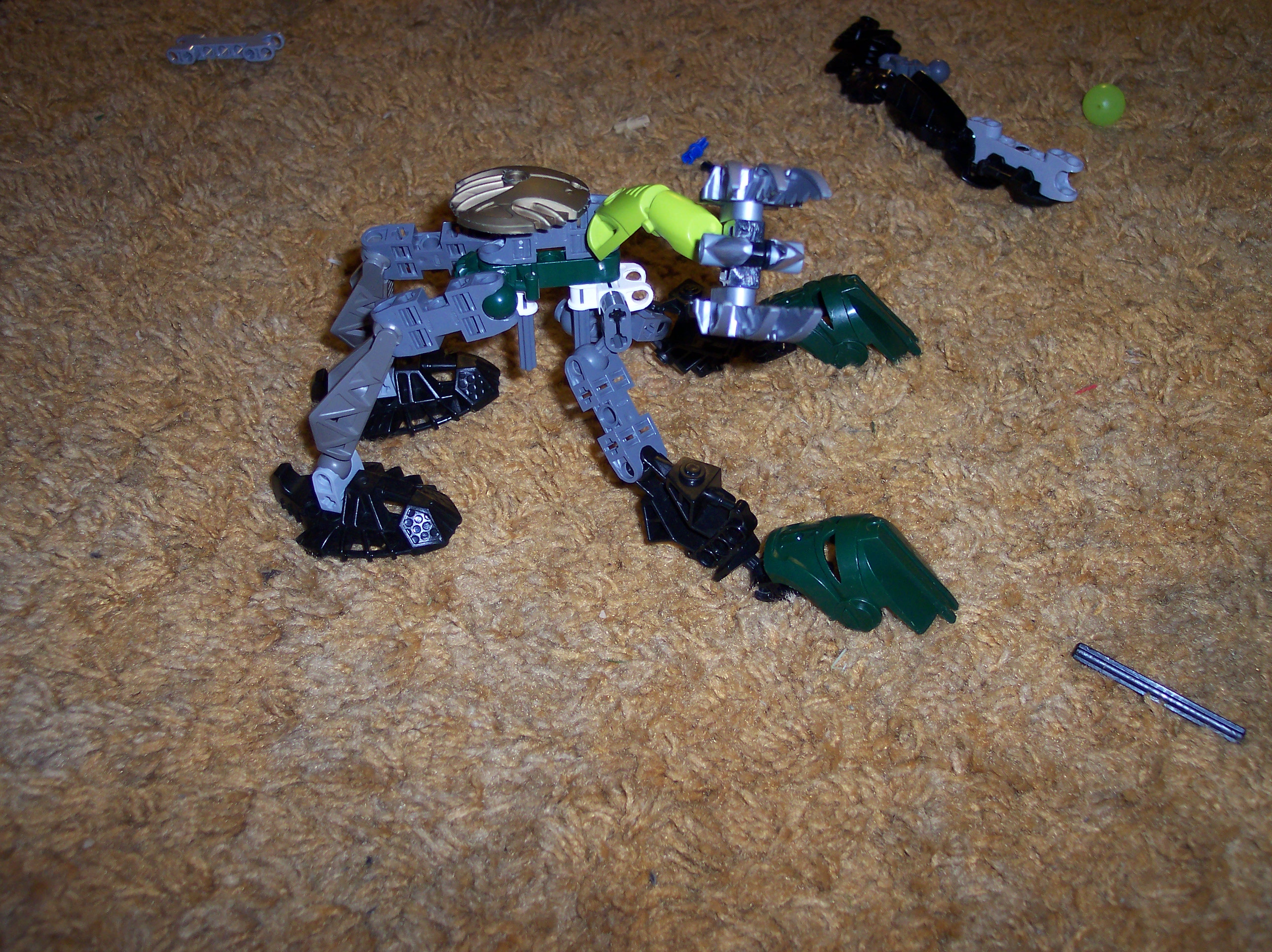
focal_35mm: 38
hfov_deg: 49.0
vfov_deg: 37.7
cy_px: 476
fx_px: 1396
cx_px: 636
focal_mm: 8
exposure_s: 1/30
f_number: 2.8
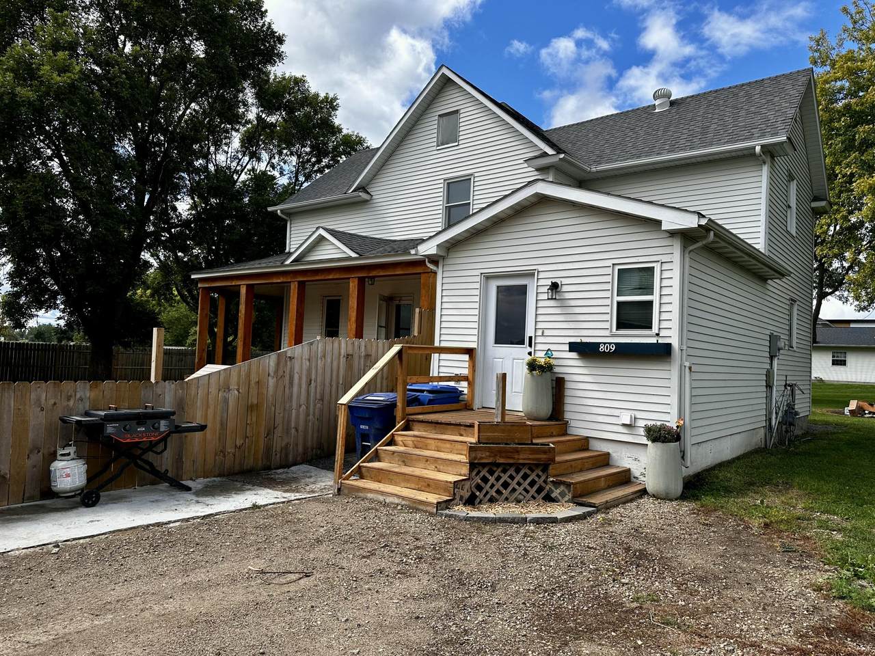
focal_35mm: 24
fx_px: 607
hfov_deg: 71.6
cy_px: 328
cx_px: 438
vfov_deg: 56.8
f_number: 1.78
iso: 80
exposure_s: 1/3155
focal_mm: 6.86
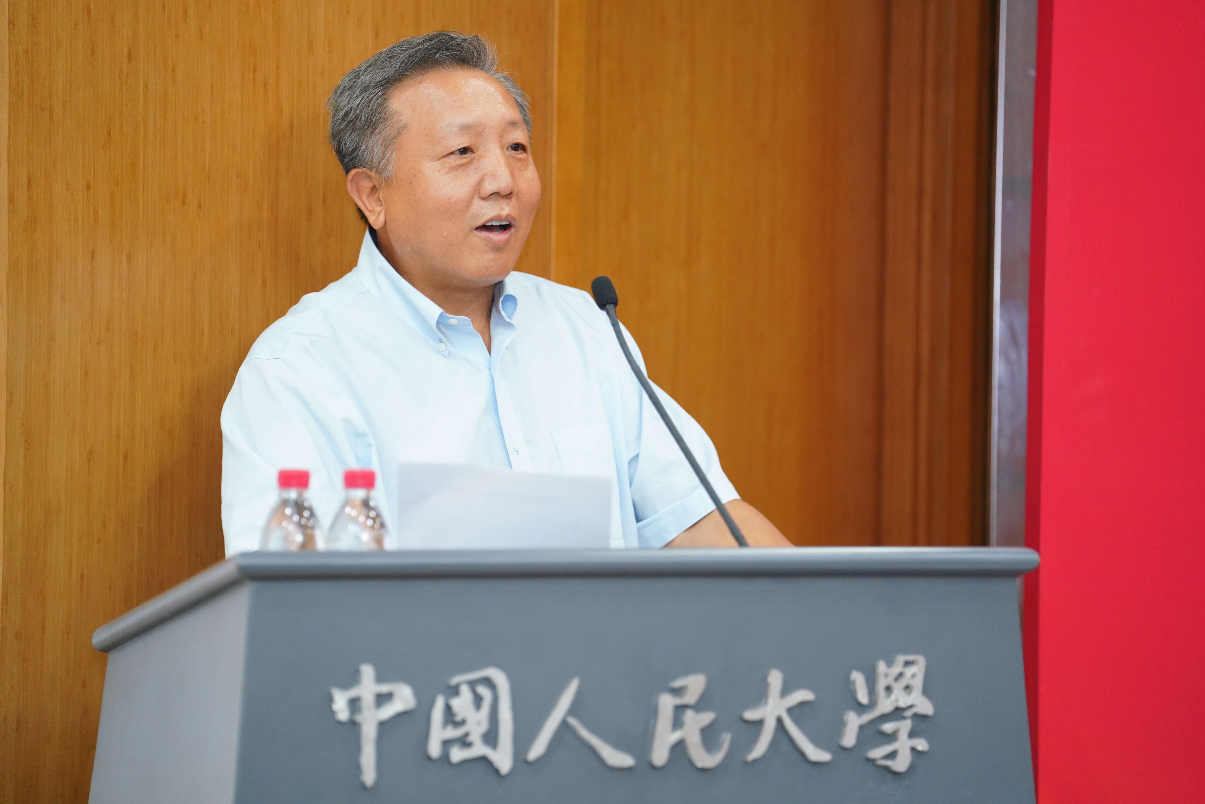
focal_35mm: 165
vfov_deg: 8.3
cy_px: 402
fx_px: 5524
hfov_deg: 12.4
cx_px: 602
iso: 2500
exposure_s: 1/100
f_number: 2.8
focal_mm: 165
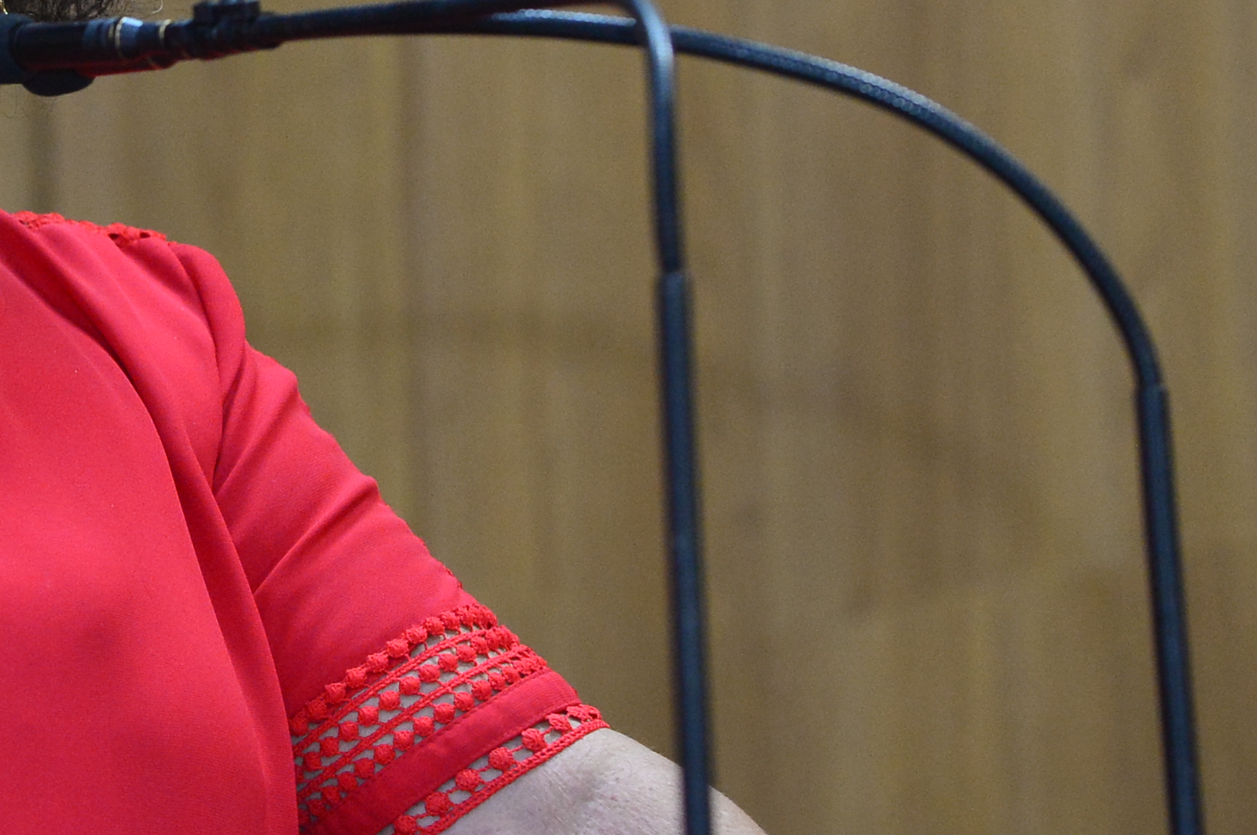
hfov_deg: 6.5
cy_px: 104
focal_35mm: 315
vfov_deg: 4.4
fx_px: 10988
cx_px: -89
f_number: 3.2
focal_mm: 125
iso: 3200
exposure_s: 1/320
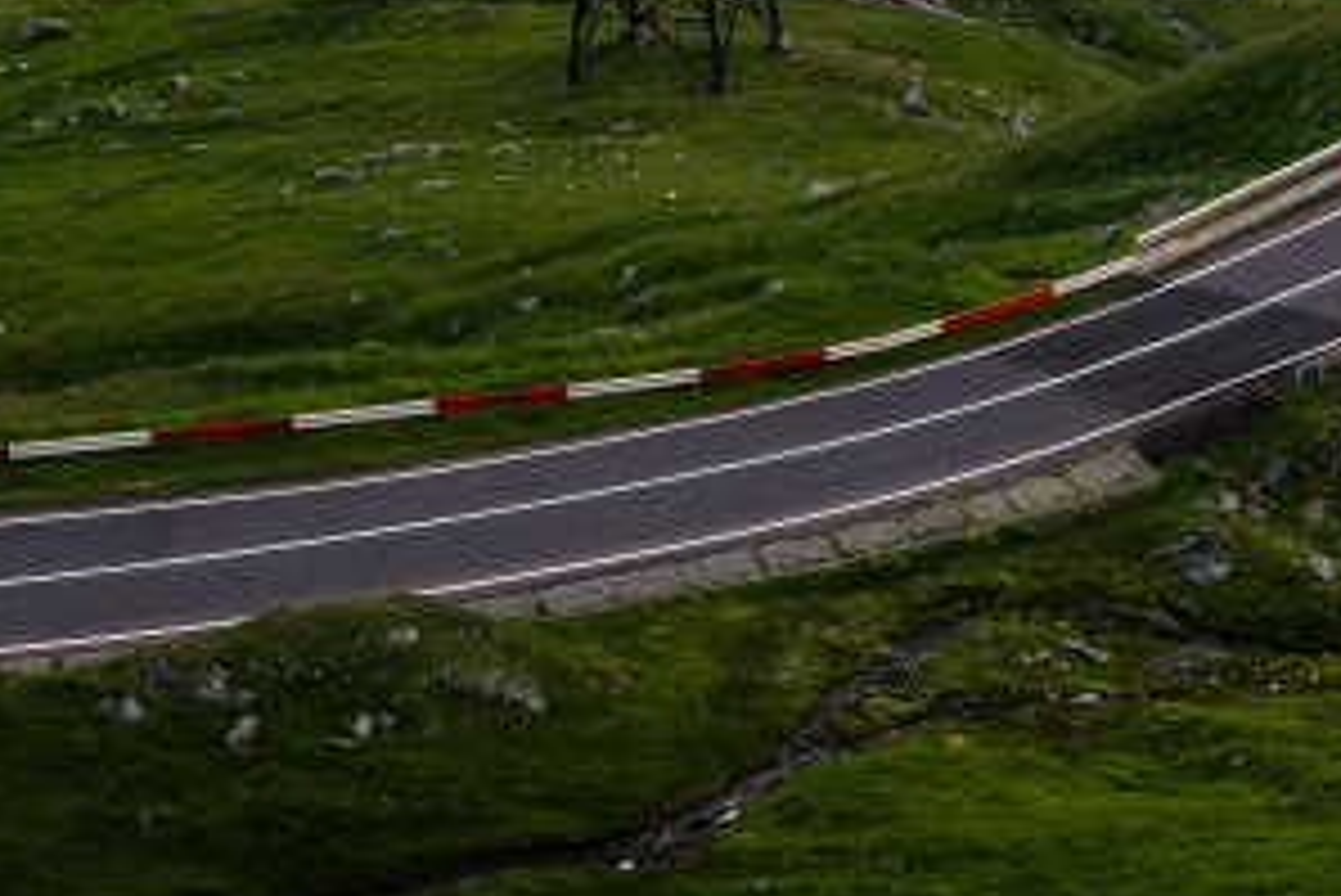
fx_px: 8199
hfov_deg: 8.7
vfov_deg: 5.9
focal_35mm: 220
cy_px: -1407
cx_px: 2979
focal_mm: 41
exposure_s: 1/13
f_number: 8
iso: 100
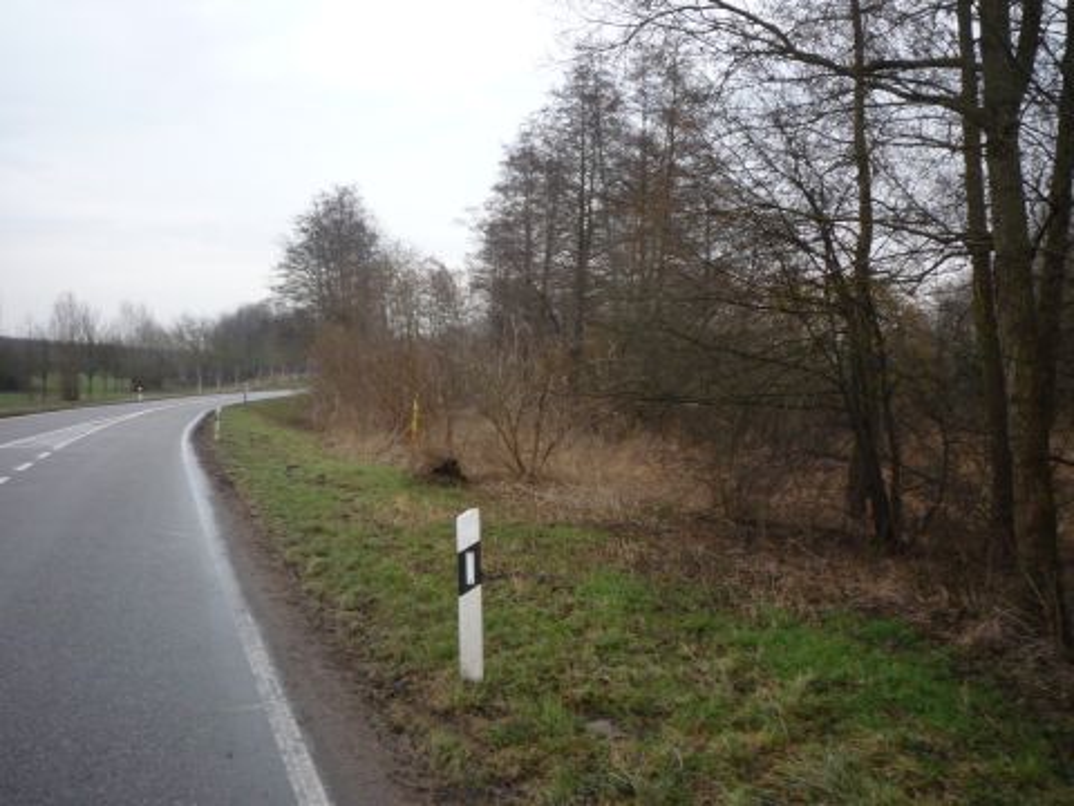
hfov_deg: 56.8
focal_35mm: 32
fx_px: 993
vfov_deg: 44.2
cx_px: 537
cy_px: 403
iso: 200
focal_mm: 5.2
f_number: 4
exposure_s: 1/250
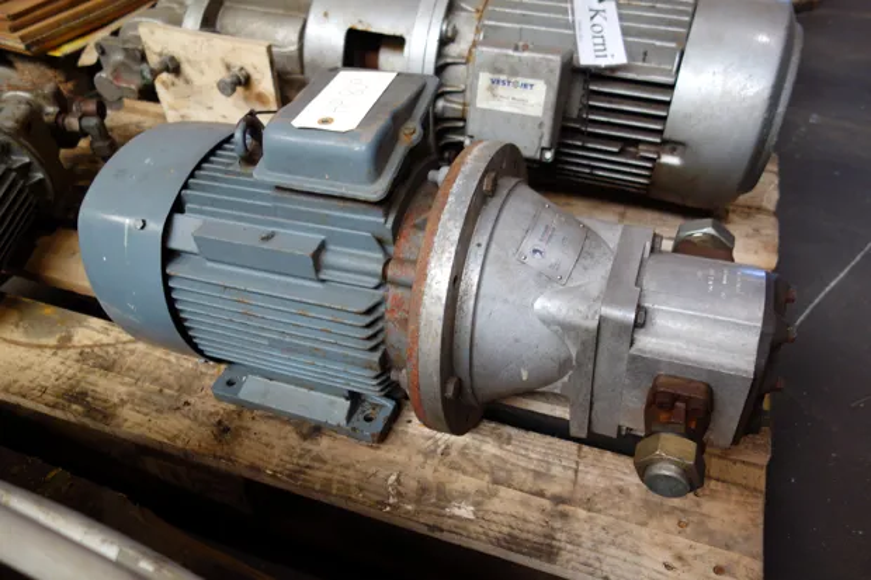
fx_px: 677
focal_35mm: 28
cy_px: 290
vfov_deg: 46.4
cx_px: 436
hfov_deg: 65.5
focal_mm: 10.4
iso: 125
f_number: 1.8
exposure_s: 1/40
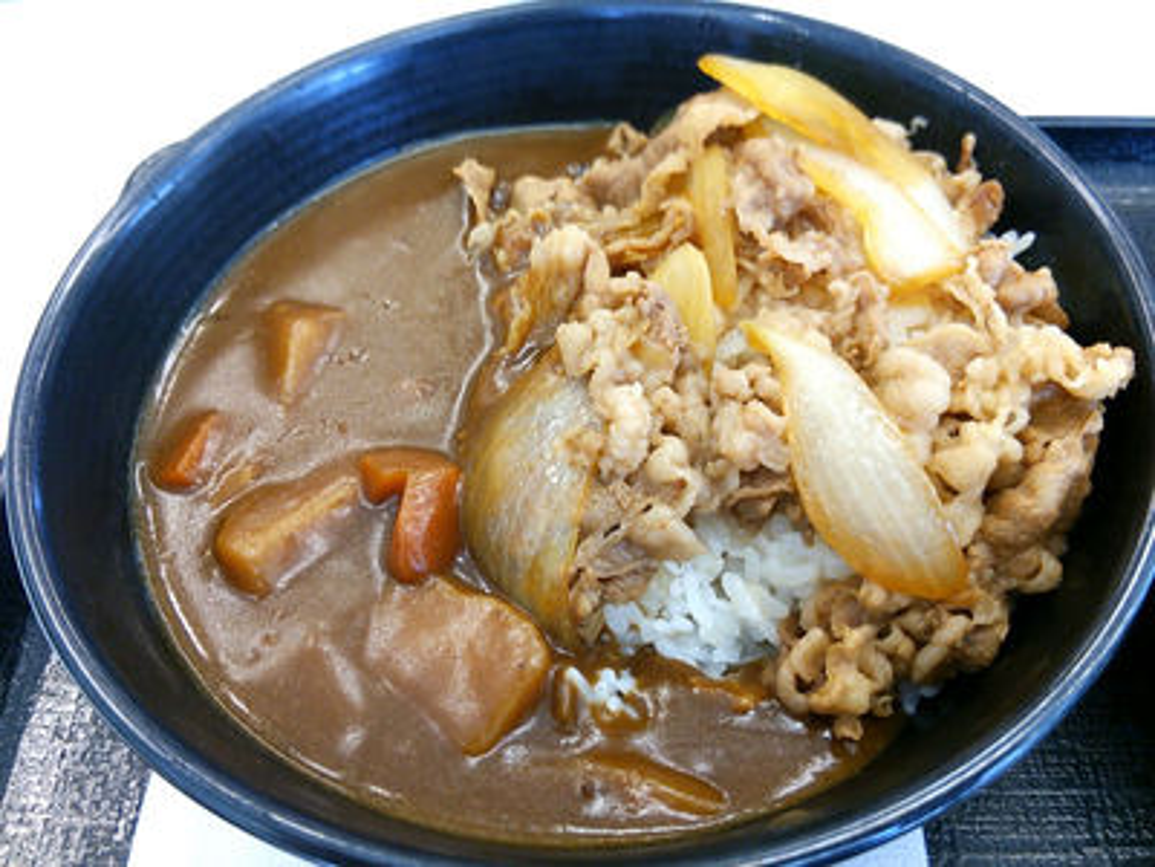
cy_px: 434
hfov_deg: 60.0
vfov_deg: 46.8
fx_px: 1001
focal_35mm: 30
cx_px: 578
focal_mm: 4.06
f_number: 1.94
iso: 64
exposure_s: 1/59
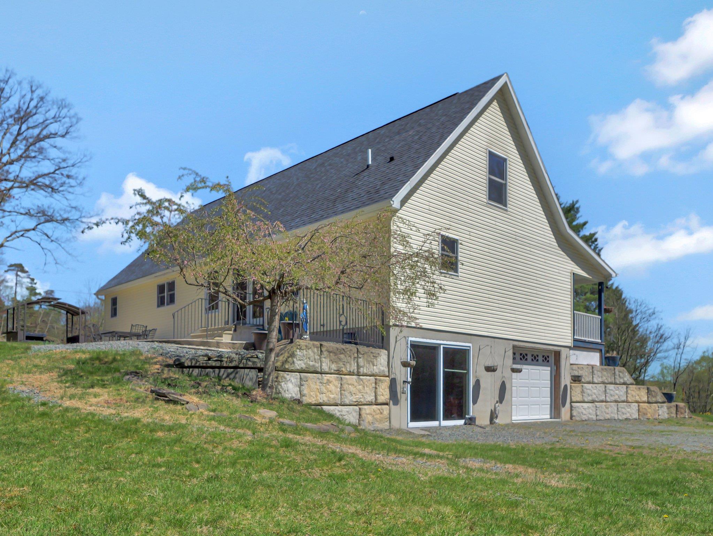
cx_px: 356
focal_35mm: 28
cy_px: 268
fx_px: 577
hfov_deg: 63.4
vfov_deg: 49.8
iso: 200
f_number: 3.2
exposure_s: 1/3200
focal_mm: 14
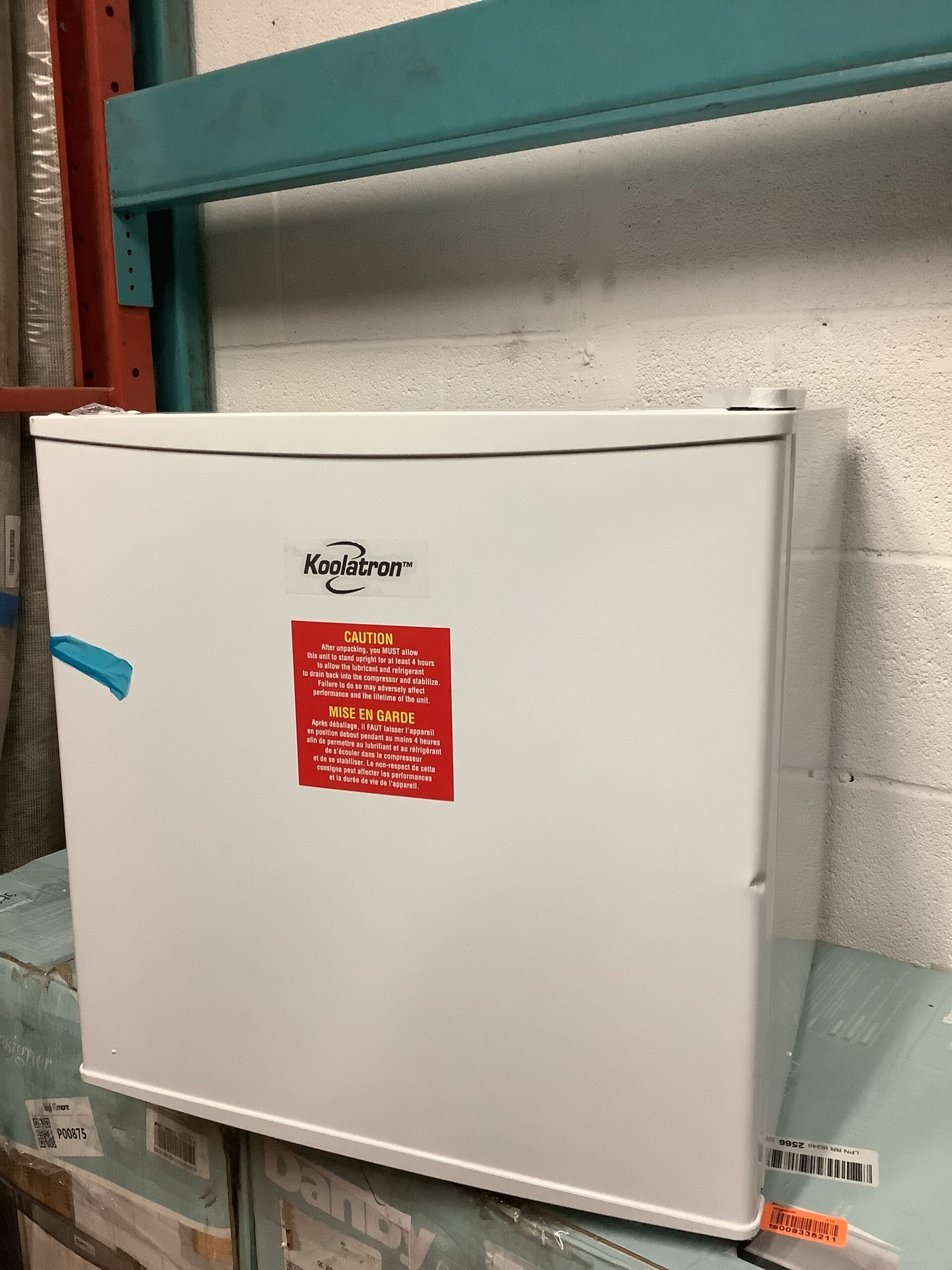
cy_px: 635
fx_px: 1137
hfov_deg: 45.4
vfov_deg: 58.4
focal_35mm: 31
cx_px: 476
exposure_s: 1/60
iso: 250
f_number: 2.4
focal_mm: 3.3
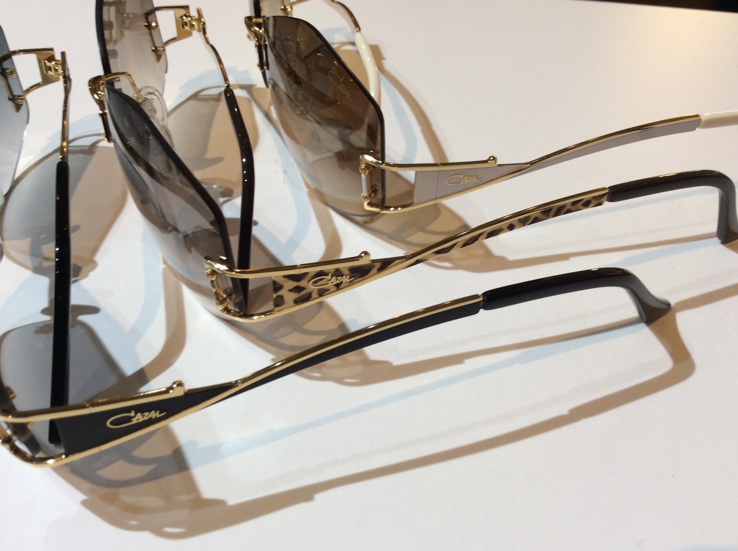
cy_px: 279
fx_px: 724
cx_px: 362
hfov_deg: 54.0
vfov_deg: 41.7
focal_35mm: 34
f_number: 2.4
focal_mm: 3.3
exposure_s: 1/33
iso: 32
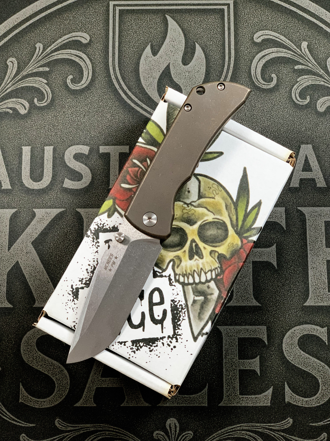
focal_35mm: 52
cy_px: 220
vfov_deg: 36.8
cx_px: 165
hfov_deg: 28.0
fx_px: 661
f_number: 2.4
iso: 200
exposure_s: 1/60
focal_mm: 6
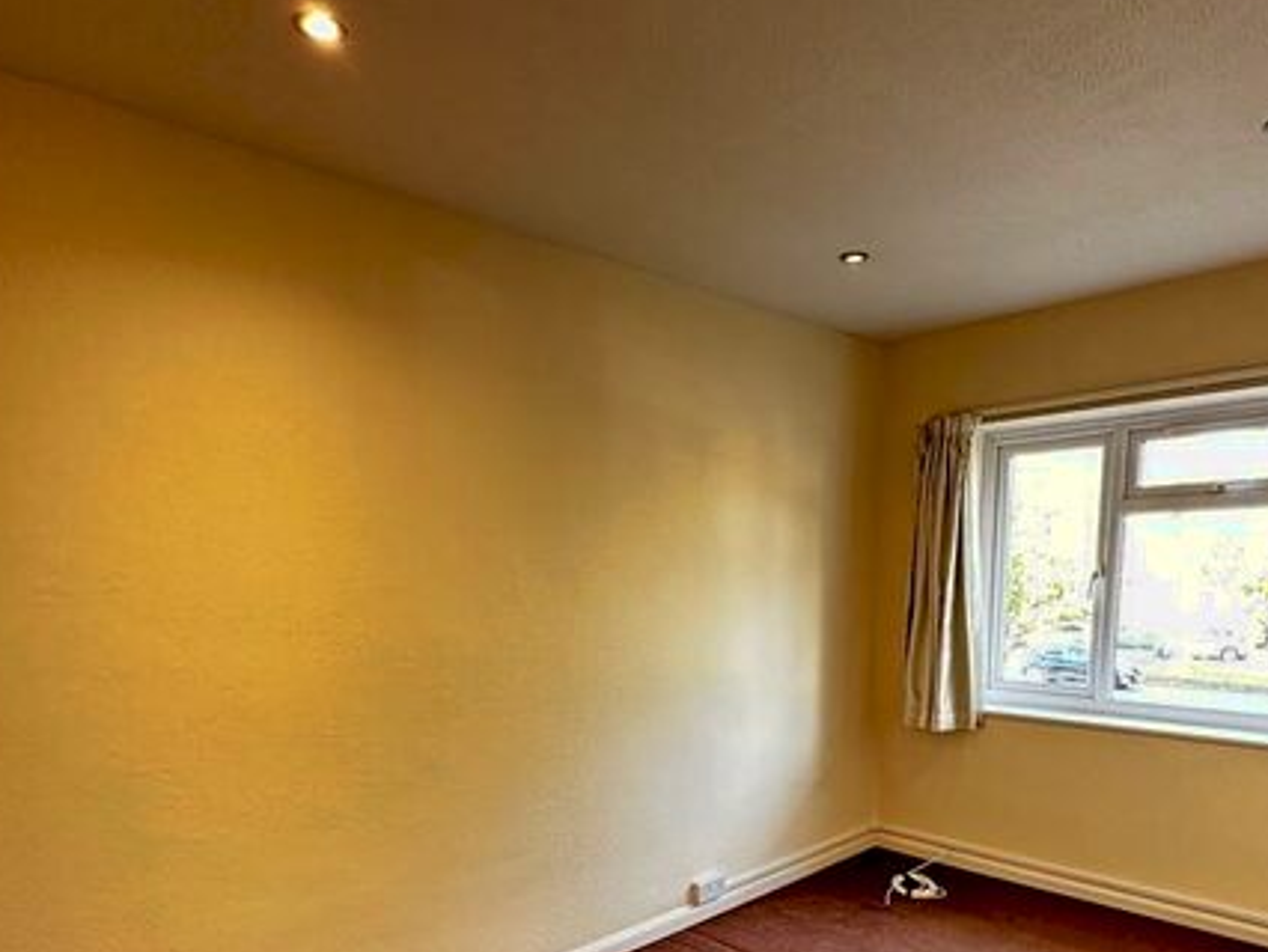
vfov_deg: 55.6
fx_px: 843
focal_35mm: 23
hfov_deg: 73.1
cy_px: 733
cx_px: 759
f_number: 2.2
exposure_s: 1/50
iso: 320
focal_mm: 2.22
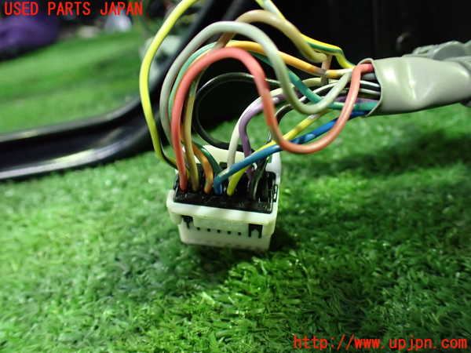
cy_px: 176
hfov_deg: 60.0
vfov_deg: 46.8
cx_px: 236
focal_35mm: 30
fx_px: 408
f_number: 2.3
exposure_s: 1/30
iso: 1000
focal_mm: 5.4
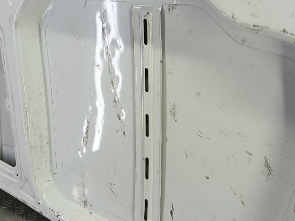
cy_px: 95
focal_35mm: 38
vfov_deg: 37.6
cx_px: 156
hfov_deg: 49.0
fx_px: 324
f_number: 1.6
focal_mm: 4.11
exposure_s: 1/50
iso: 89
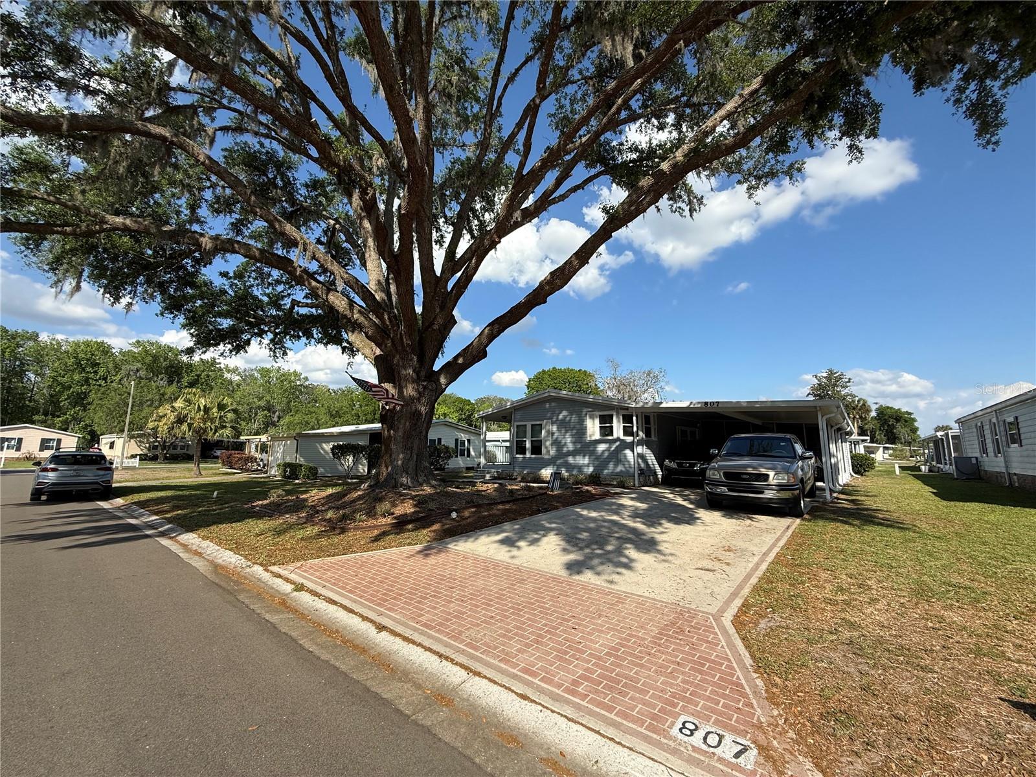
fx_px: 419
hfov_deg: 102.1
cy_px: 388
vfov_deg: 85.7
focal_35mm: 14
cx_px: 518
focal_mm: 2.22
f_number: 2.2
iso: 50
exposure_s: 1/2165
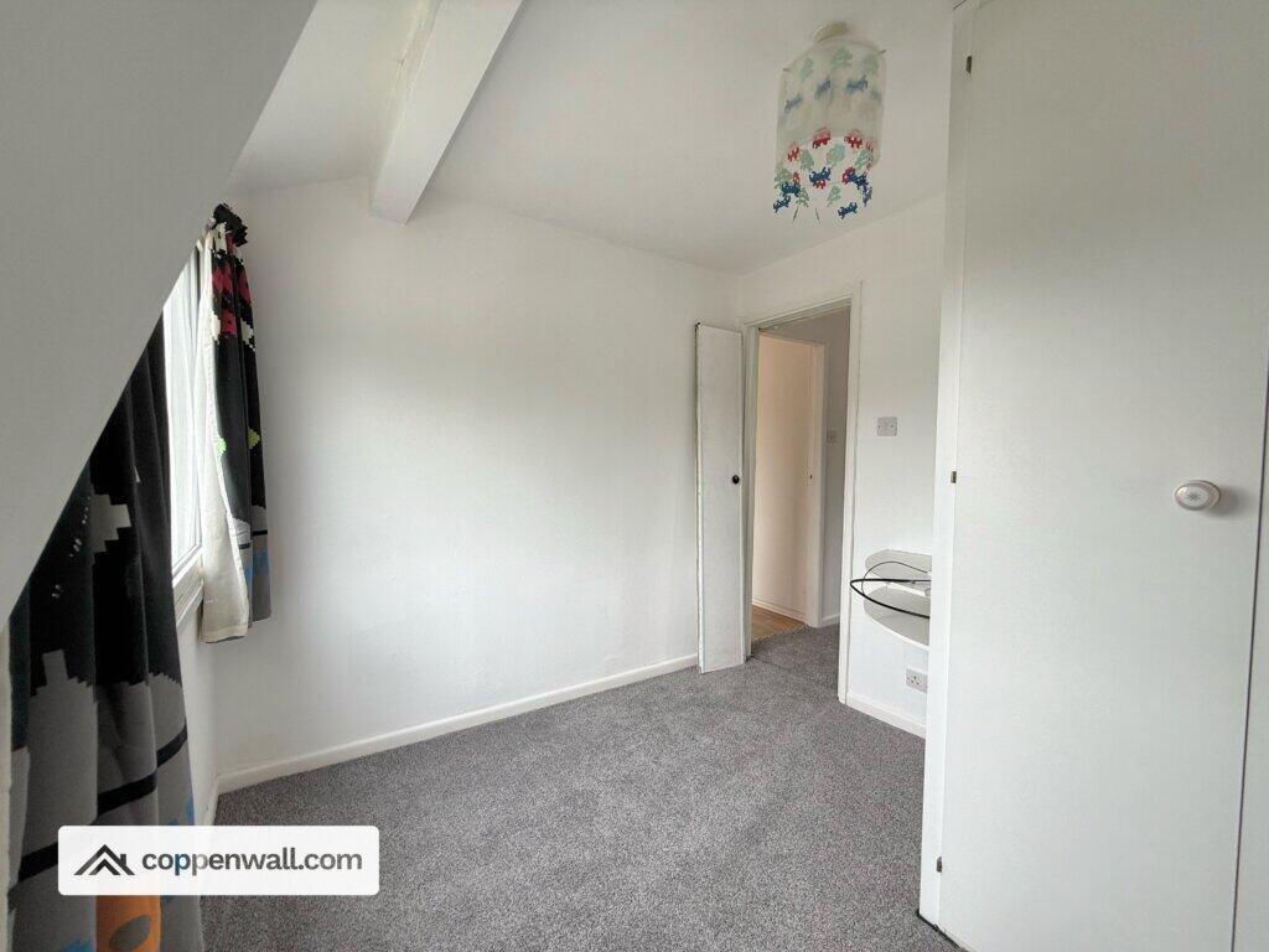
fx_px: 513
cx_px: 634
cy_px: 476
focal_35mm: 14
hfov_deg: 102.1
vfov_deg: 85.7
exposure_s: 1/161
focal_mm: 2.22
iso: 50
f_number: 2.2
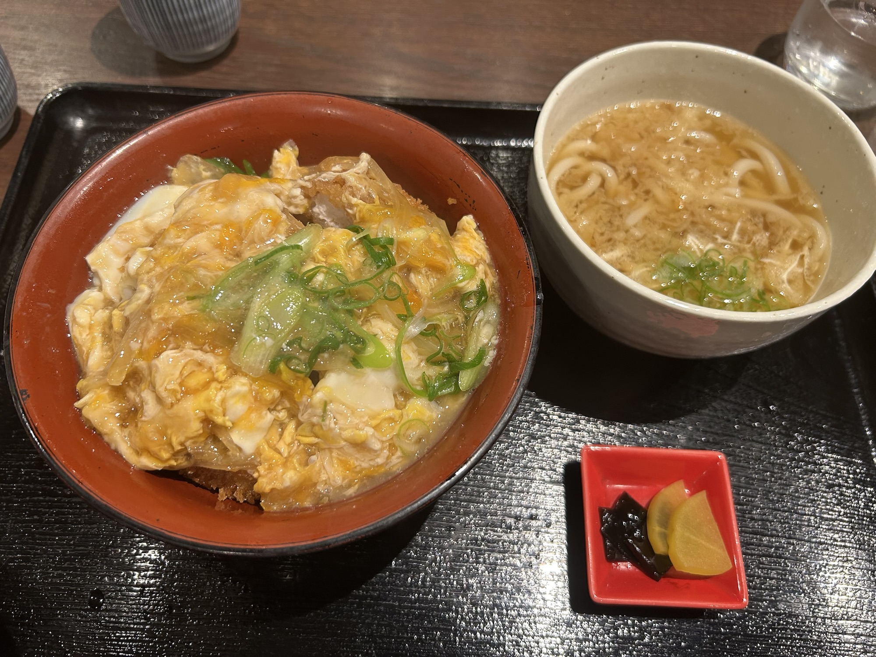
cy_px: 328
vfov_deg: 53.1
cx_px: 438
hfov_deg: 67.3
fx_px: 658
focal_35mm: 26
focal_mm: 5.7
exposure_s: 1/60
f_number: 1.5
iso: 125
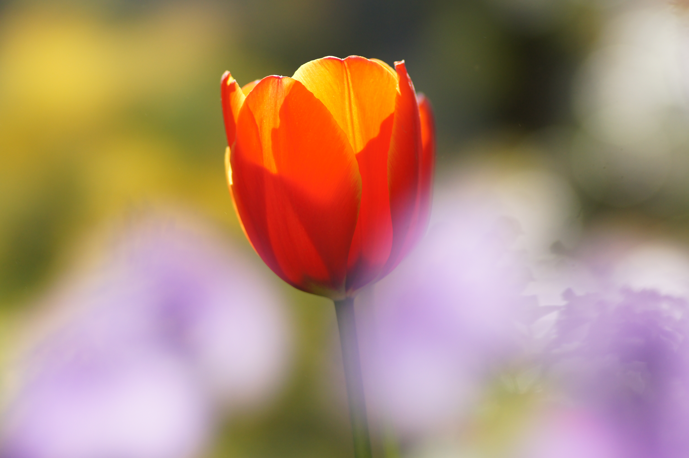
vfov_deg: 6.8
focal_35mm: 202
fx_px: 3871
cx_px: 344
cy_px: 229
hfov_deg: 10.2
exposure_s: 1/500
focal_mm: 135
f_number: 4.5
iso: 400
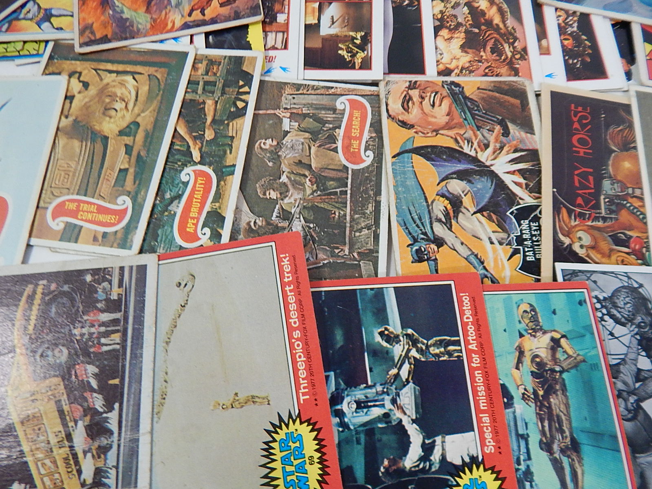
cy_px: 244
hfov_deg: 76.4
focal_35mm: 22
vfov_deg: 61.1
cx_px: 326
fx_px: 414
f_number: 3
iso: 280
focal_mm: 4
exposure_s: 1/30
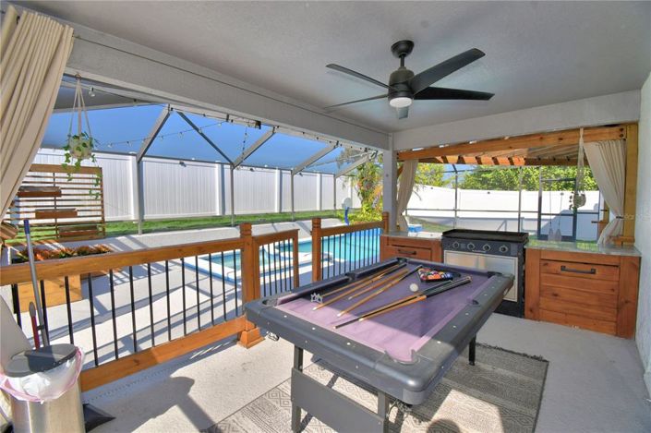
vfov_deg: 77.2
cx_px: 326
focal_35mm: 15
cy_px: 216
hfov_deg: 100.4
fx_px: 271
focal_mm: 10
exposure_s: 1/250
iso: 100
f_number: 9
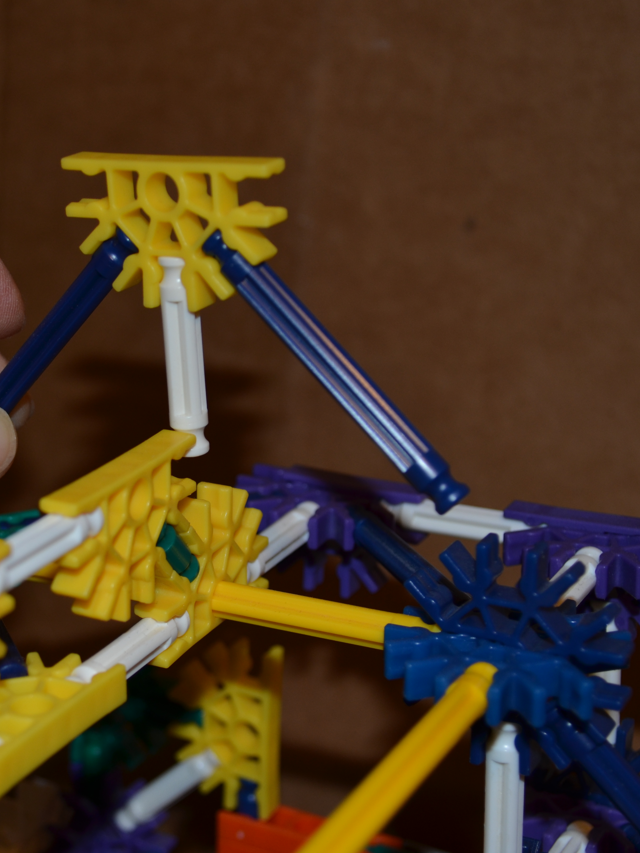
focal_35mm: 77
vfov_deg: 25.4
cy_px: 424
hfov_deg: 19.0
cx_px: 105
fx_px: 1891
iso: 200
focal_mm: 35
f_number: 5.6
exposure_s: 1/30
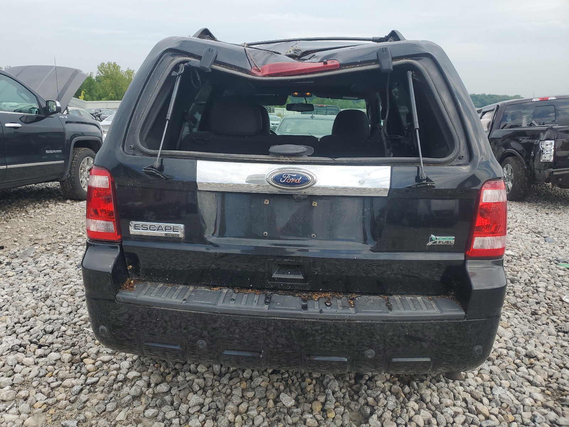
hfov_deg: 67.3
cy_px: 214
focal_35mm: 26
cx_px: 284
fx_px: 427
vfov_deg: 53.1
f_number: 1.5
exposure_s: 1/2000
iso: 50
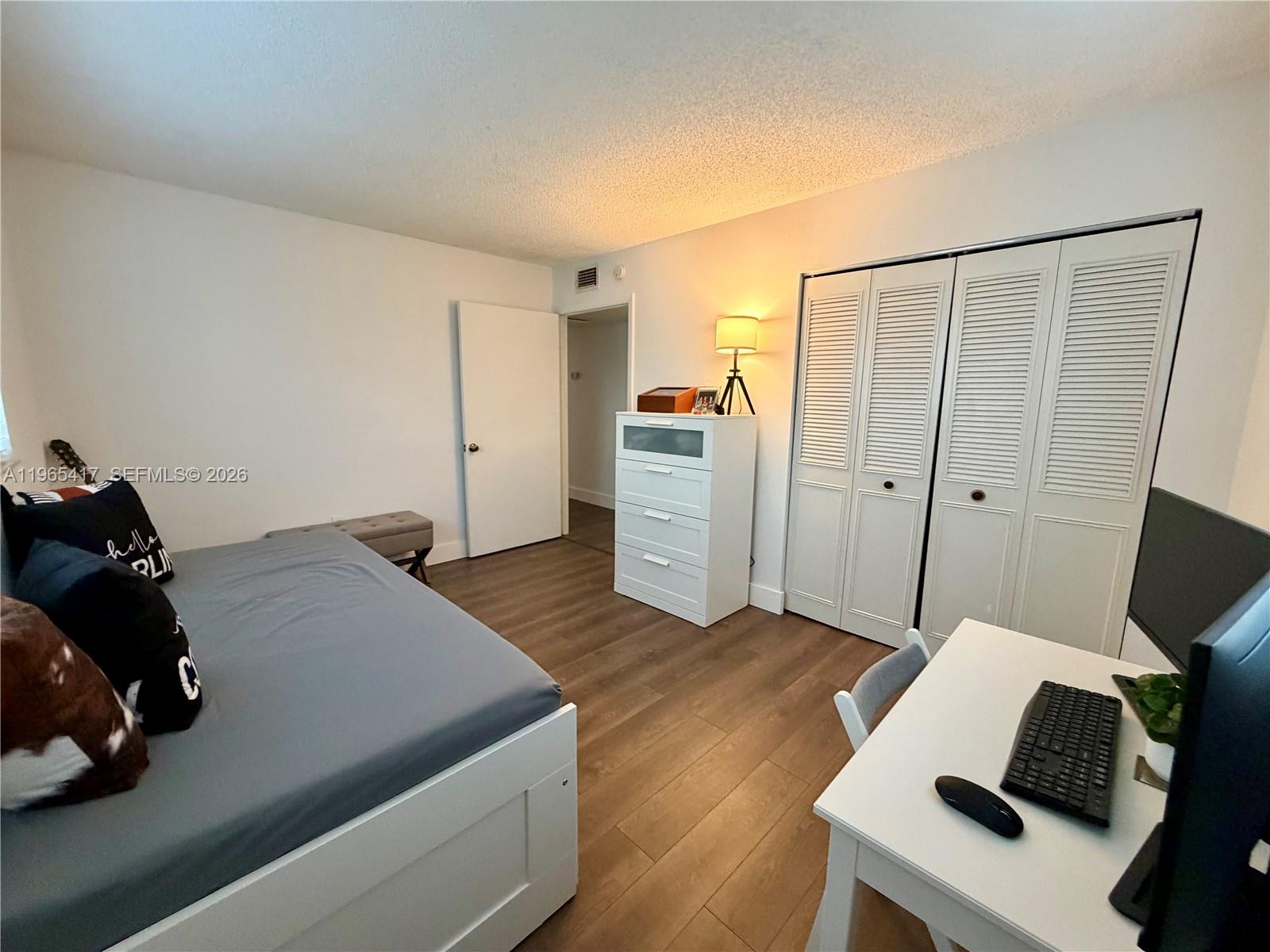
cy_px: 476
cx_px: 635
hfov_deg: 102.1
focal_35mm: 14
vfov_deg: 85.7
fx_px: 514
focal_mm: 2.22
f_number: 2.2
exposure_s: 1/60
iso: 400
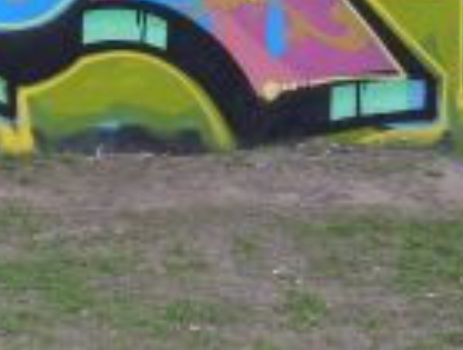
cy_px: 48
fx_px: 1395
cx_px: -120
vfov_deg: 14.2
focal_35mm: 104
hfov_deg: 17.8
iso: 80
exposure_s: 1/160
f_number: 2.8
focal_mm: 6
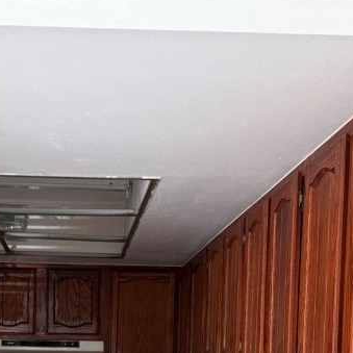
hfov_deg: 26.6
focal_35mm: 64
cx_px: 90
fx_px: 738
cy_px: 393
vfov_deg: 24.9
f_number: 1.78
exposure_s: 1/86
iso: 200
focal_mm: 6.76
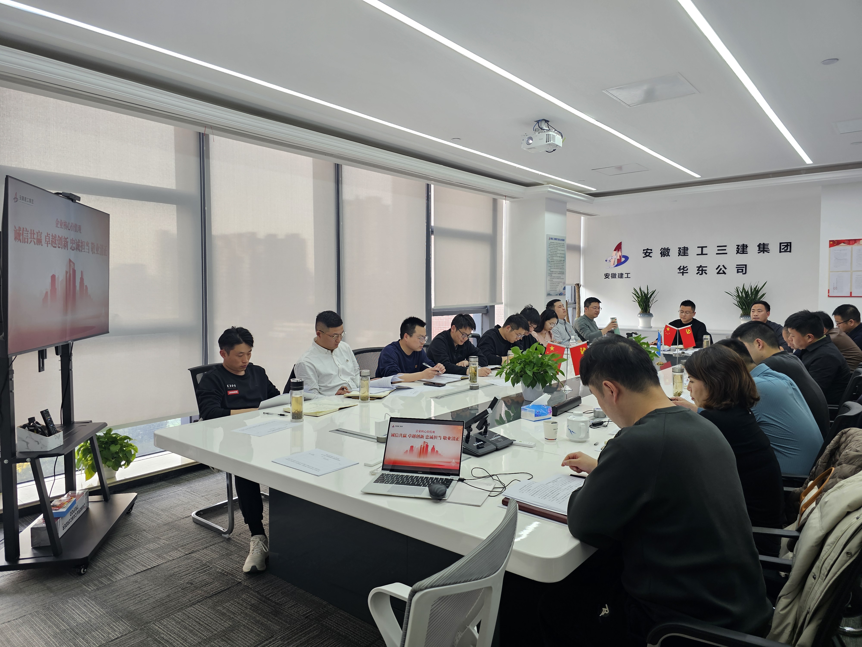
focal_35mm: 23
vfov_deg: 58.9
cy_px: 324
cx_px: 431
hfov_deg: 73.9
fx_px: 573
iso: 64
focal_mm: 6.3
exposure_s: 1/60
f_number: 1.7
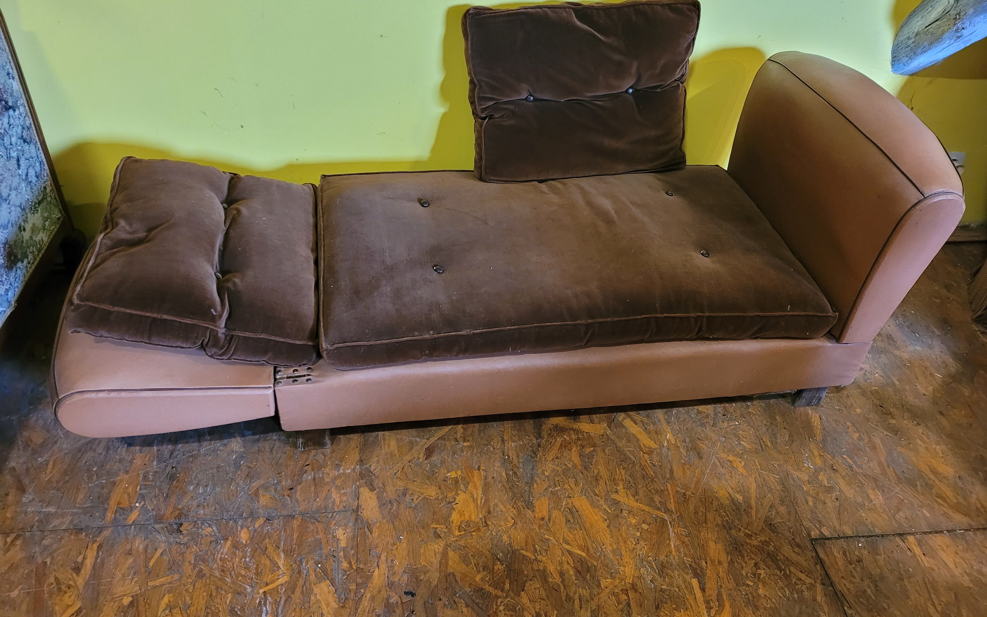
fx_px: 753
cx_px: 498
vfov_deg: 44.5
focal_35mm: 28
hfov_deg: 66.5
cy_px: 317
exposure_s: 1/50
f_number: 1.8
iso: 800
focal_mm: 5.4
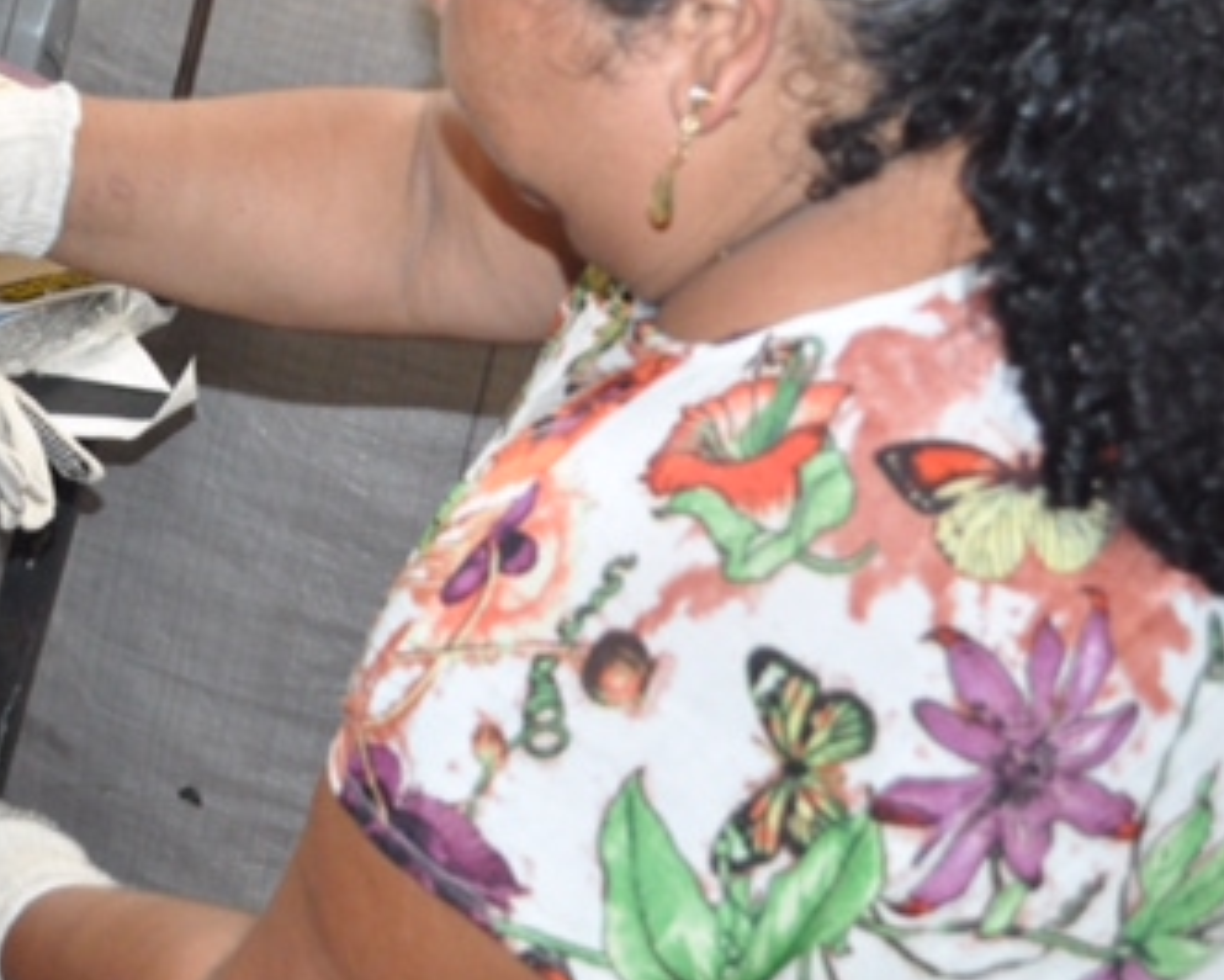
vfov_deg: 19.3
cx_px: 111
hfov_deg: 23.5
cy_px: 251
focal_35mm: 79
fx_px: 2859
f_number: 5.6
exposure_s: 1/60
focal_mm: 29
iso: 3200
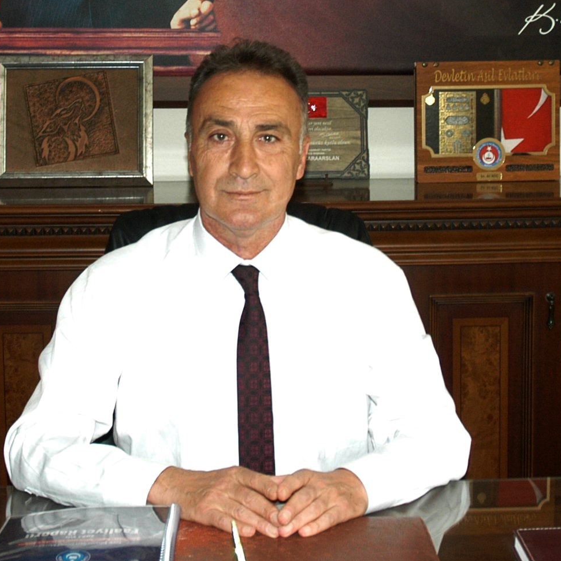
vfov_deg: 24.0
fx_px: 1302
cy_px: 124
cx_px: 262
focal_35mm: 71
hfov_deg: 24.3
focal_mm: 18
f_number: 4.5
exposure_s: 1/60
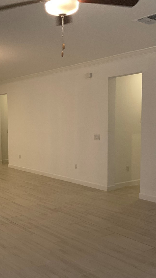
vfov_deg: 46.4
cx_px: 36
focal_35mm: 44
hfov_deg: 26.7
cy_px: 145
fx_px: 324
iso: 40
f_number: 1.8
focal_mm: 3
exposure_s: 1/60
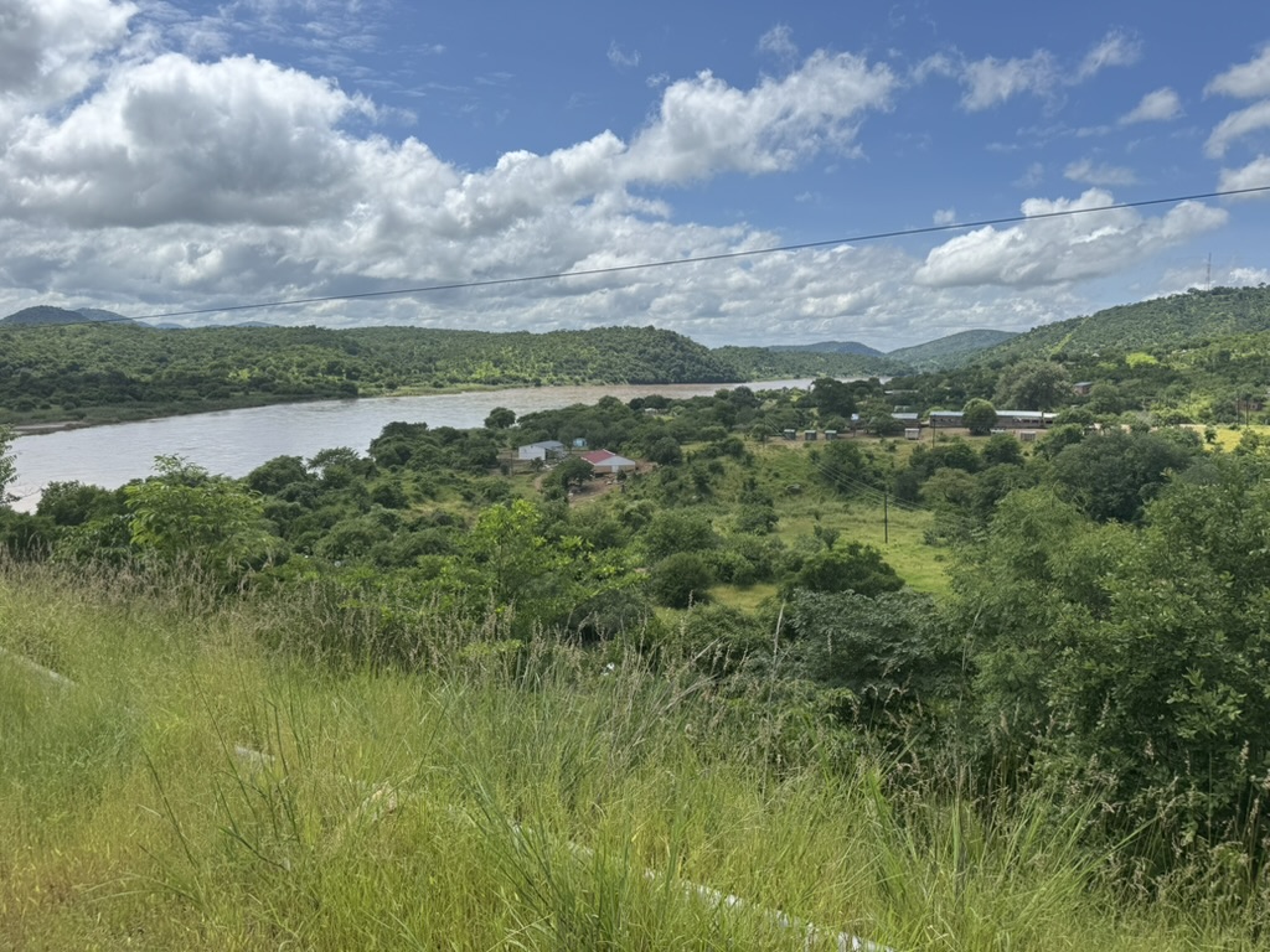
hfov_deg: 71.6
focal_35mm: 24
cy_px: 476
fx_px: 881
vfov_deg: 56.8
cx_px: 635
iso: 80
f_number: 1.78
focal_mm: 6.76
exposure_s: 1/7092
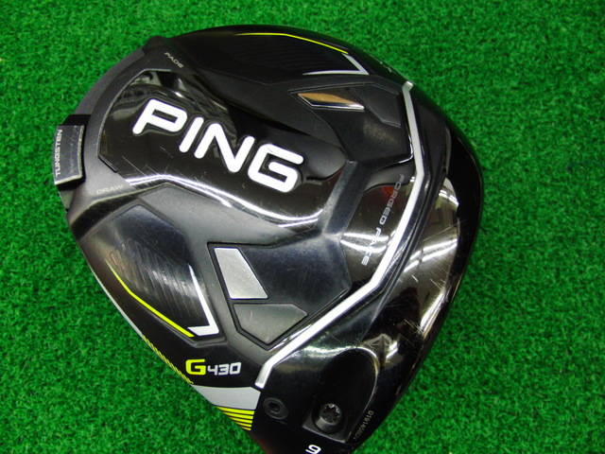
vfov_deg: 38.7
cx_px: 302
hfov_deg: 50.1
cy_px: 227
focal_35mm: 37
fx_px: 647
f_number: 3.6
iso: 400
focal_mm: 6.42
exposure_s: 1/50
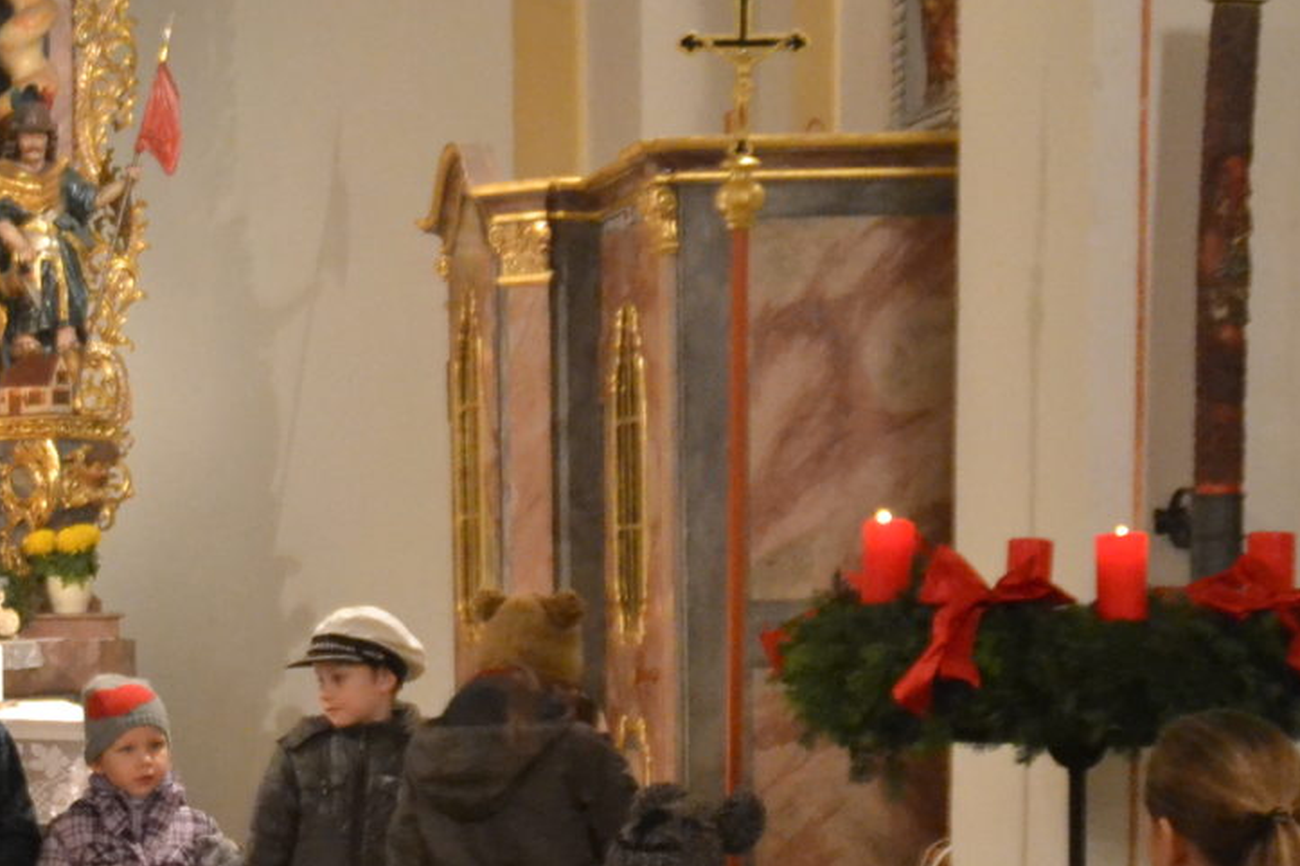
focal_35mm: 119
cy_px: 862
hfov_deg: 16.6
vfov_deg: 11.4
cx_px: -158
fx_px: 4297
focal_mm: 28
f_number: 4
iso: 3200
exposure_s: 1/50
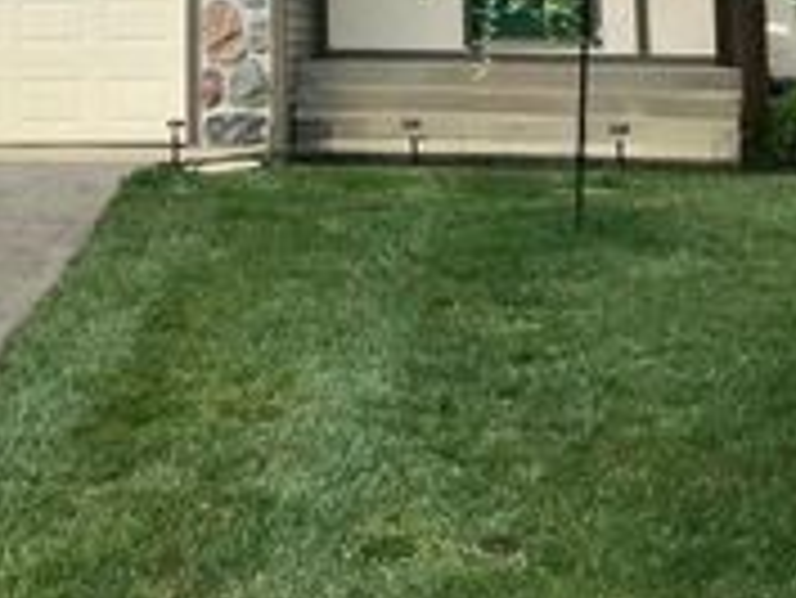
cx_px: 247
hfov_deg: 24.5
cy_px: -225
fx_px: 1818
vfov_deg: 17.3
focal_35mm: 79
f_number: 1.8
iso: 20
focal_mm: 3.99
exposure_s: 1/5000
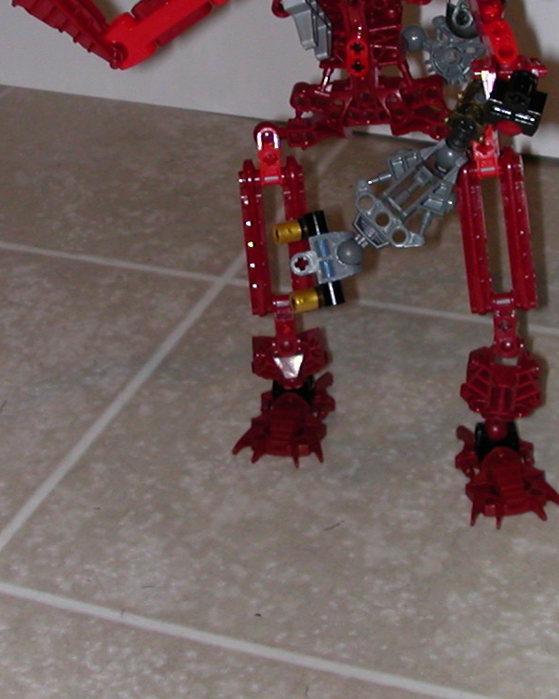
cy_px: 257
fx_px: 1592
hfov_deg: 19.9
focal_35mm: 77
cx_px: 368
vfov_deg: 24.7
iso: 100
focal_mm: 5.6
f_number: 2.7
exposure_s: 1/59.9
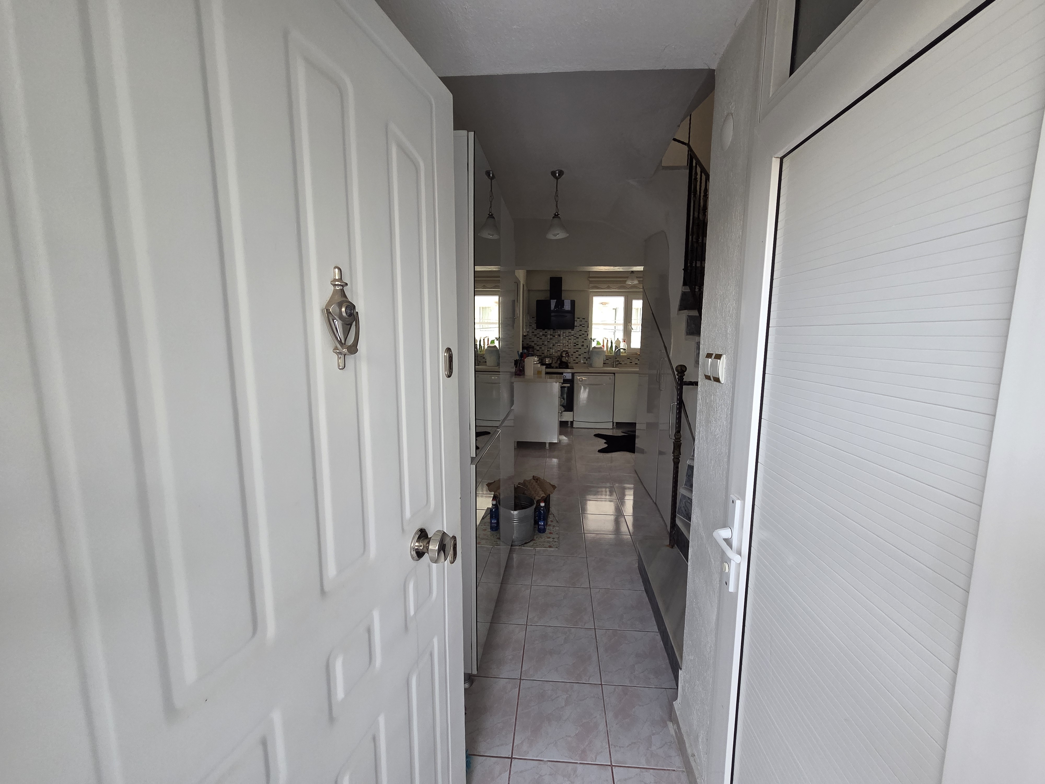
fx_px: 392
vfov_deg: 89.9
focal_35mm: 13
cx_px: 522
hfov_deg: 106.2
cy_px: 392
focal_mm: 2.2
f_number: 2.2
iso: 200
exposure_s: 1/100
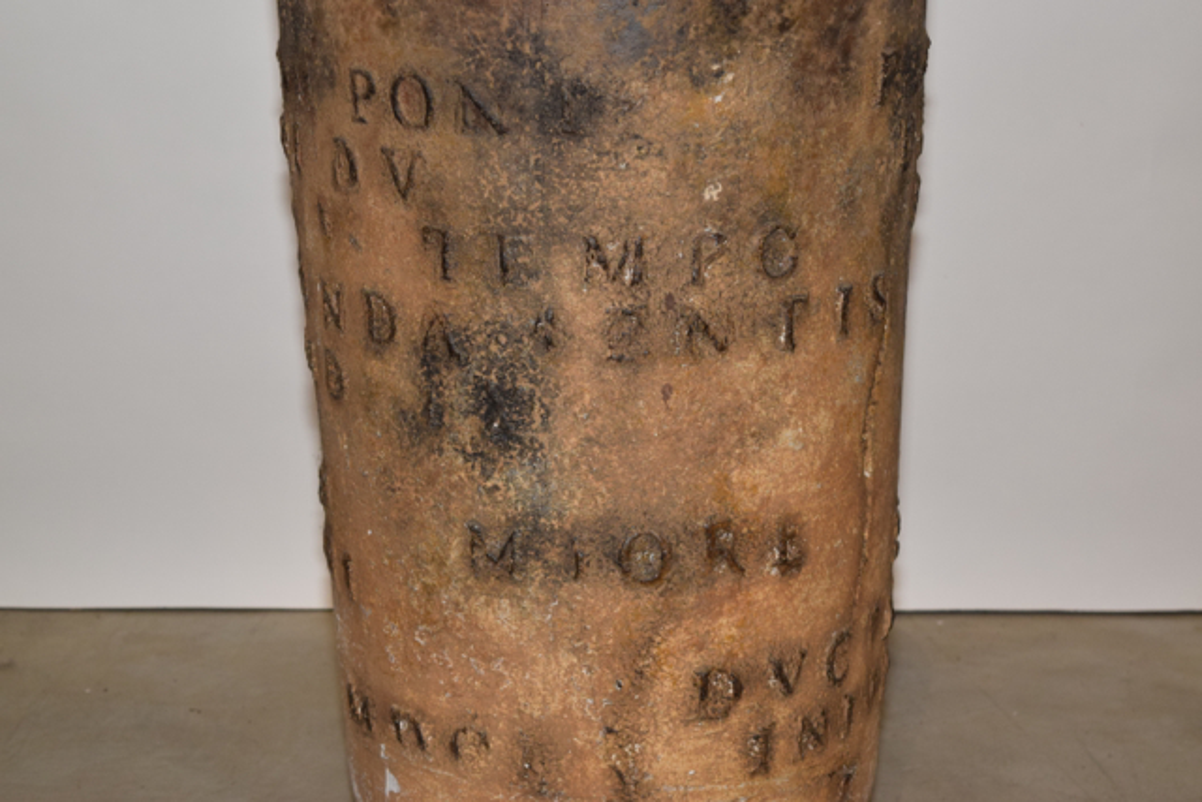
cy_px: 401
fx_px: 2755
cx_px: 601
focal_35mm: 82
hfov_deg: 24.6
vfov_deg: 16.6
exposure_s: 1/125
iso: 800
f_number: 5.6
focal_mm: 55
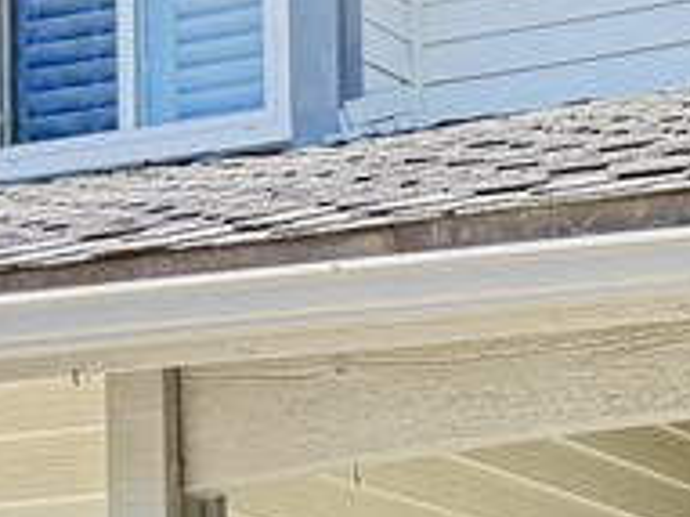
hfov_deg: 14.2
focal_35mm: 129
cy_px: 998
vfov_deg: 10.6
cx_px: 1058
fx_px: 2570
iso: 100
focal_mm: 6.76
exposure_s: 1/208
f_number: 1.78
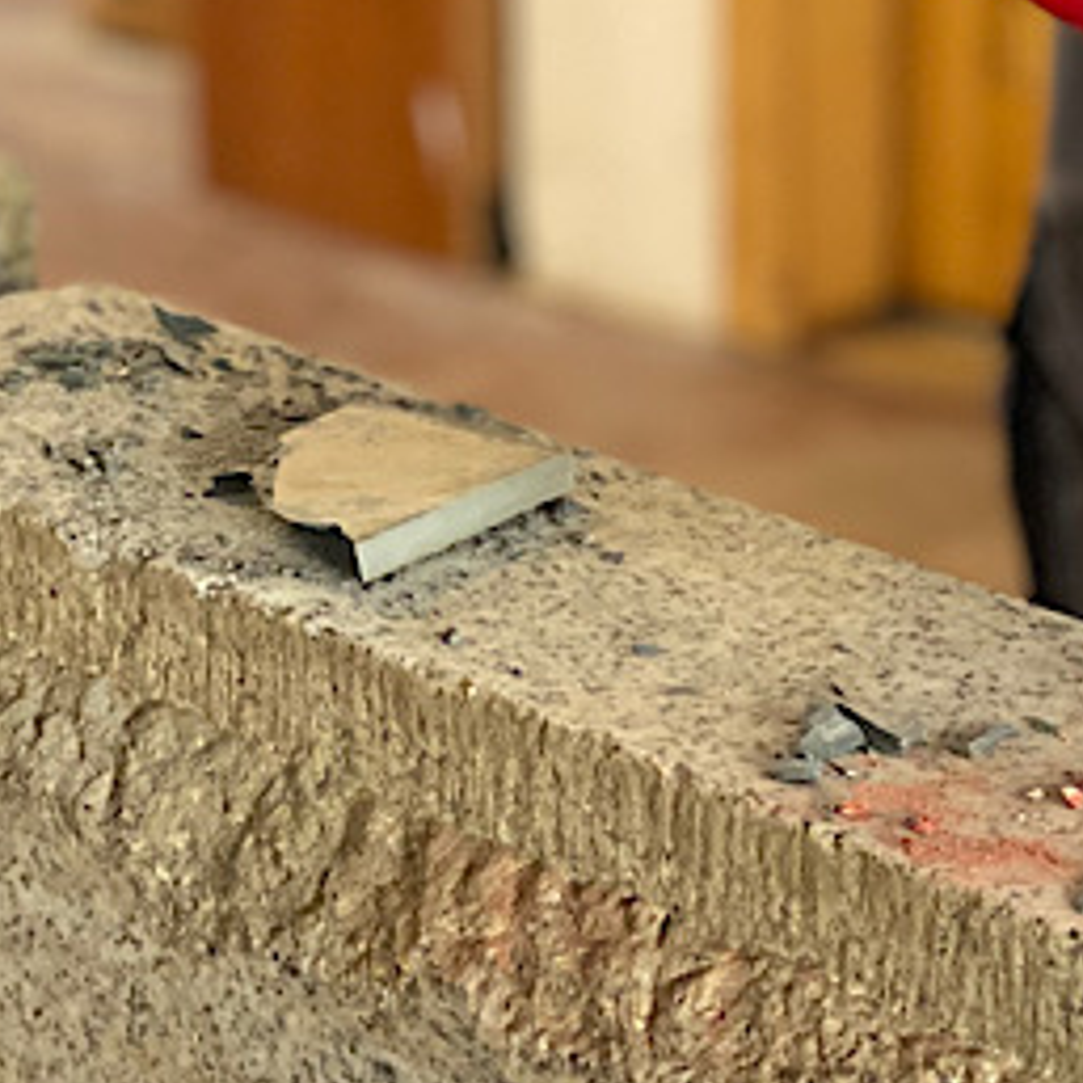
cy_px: -46
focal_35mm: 143
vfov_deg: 12.1
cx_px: 961
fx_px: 5062
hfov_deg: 12.1
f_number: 2
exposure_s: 1/100
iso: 200
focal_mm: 6
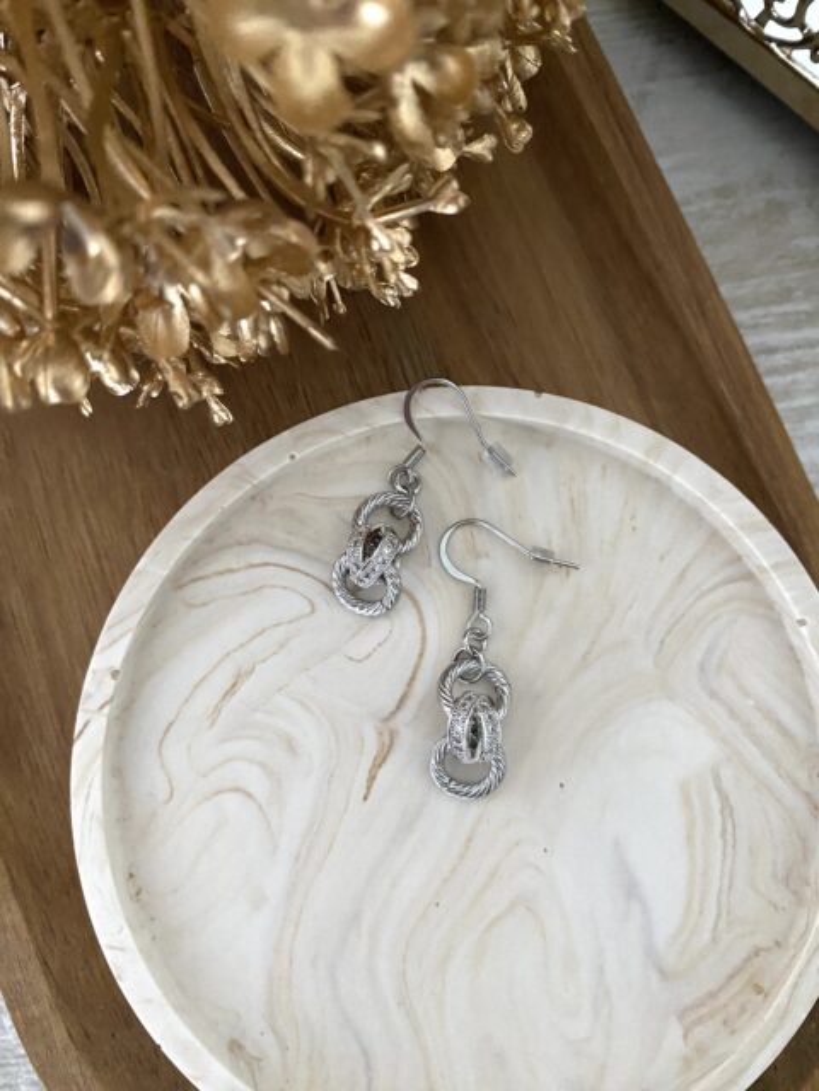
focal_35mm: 26
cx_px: 410
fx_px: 820
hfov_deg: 53.1
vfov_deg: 67.3
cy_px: 546
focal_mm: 4.25
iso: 640
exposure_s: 1/40
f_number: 1.8
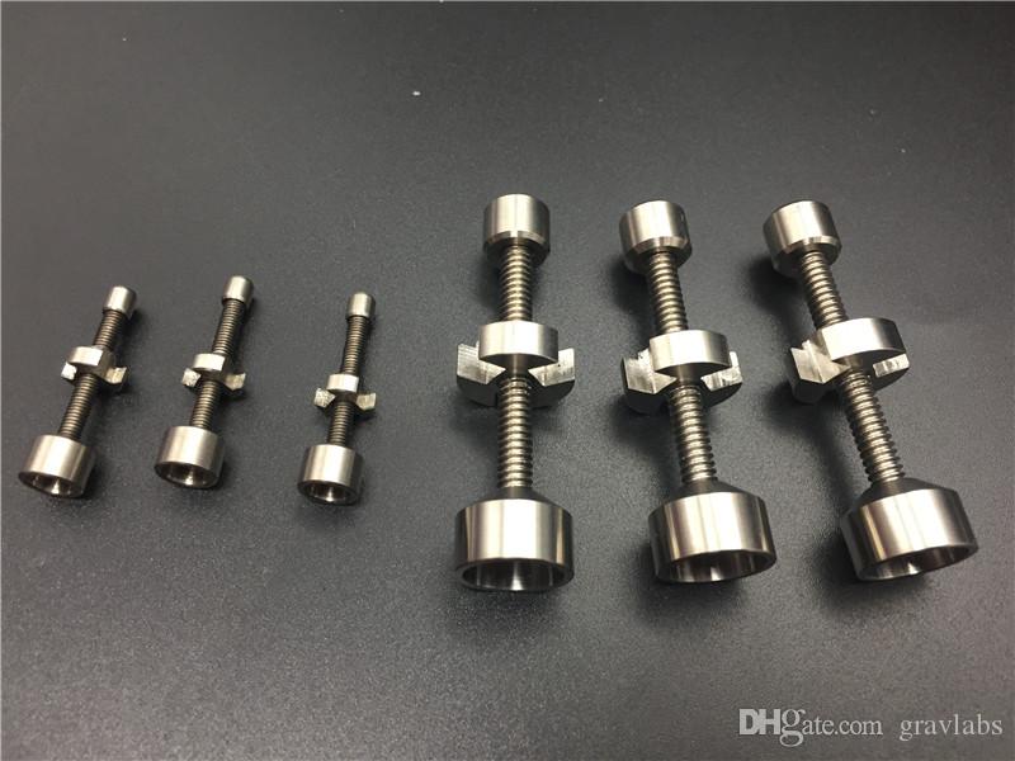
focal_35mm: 29
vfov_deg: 48.2
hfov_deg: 61.7
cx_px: 508
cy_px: 380
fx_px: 850
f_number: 2.2
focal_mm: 4.15
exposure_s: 1/33
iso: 125
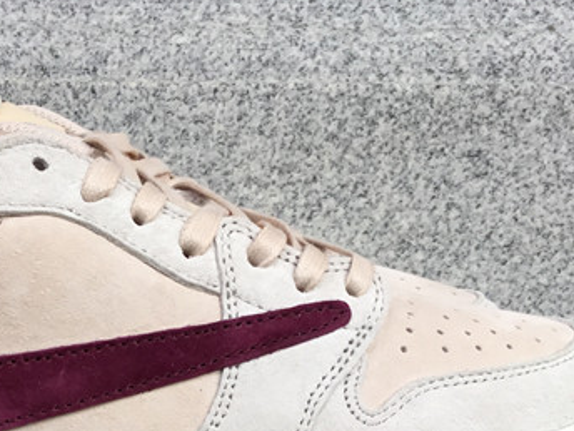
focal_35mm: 81
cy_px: 525
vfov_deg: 17.3
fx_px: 1343
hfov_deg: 23.7
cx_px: 98
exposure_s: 1/120
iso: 25
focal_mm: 3.3
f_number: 2.4
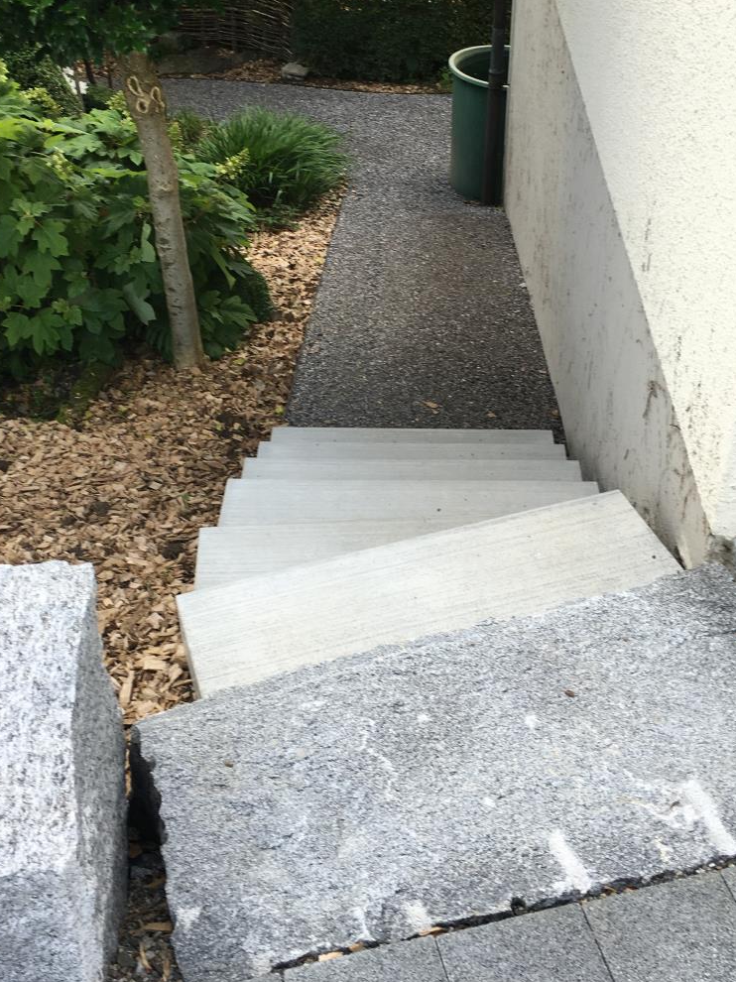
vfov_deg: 46.6
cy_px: 401
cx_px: 320
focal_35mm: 40
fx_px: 1134
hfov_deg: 35.9
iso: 25
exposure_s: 1/125
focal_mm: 4.15
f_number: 2.2
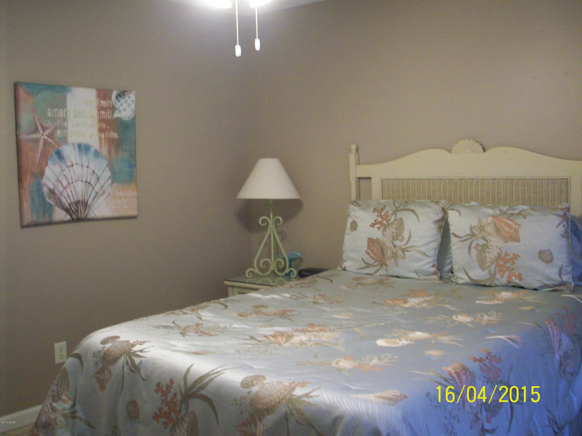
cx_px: 291
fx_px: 622
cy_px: 218
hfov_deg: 50.1
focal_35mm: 37
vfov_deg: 38.7
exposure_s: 1/13.1
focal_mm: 6.2
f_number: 2.8
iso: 160
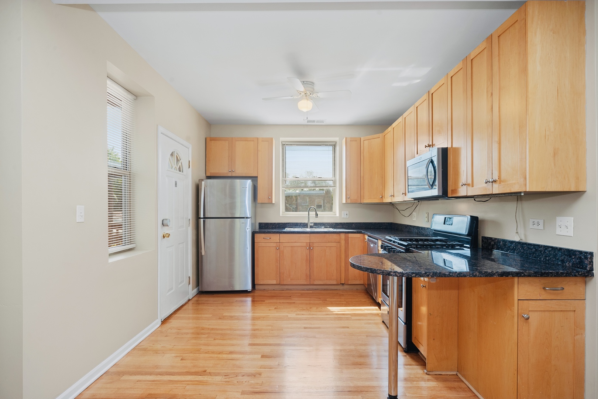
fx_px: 316
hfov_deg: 86.9
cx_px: 299
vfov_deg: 64.6
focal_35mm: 19
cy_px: 200
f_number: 8
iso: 320
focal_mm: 19
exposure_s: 1/30
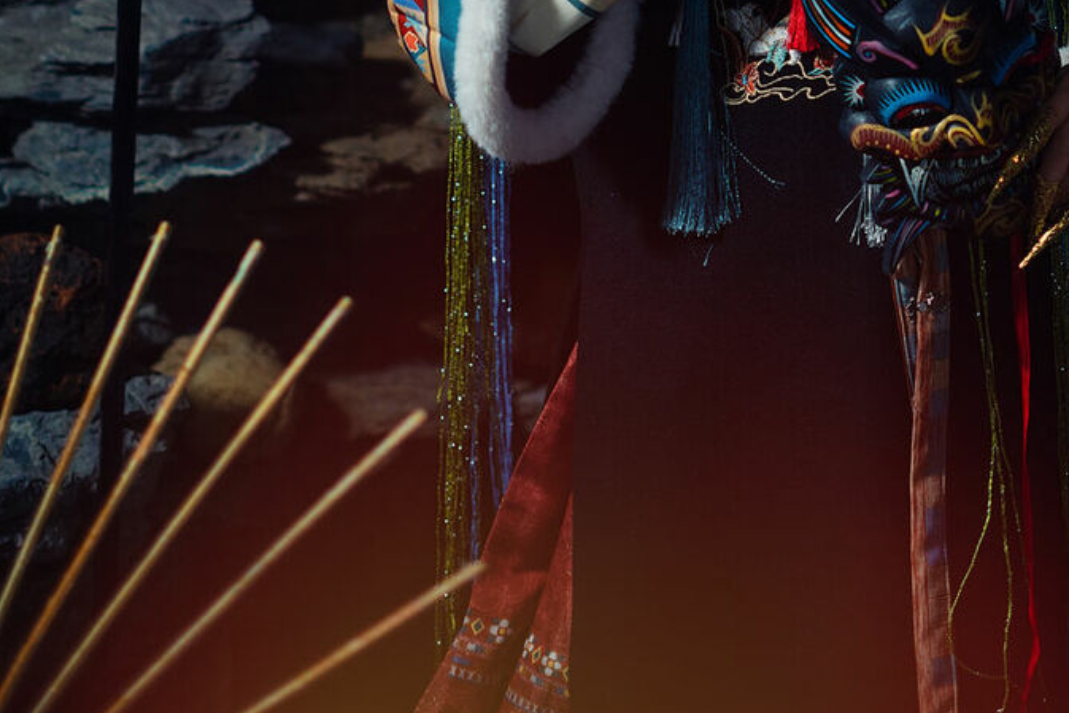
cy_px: -395
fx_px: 3475
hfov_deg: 17.5
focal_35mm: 117
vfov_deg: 11.2
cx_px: 658
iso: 250
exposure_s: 1/200
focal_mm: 50
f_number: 2
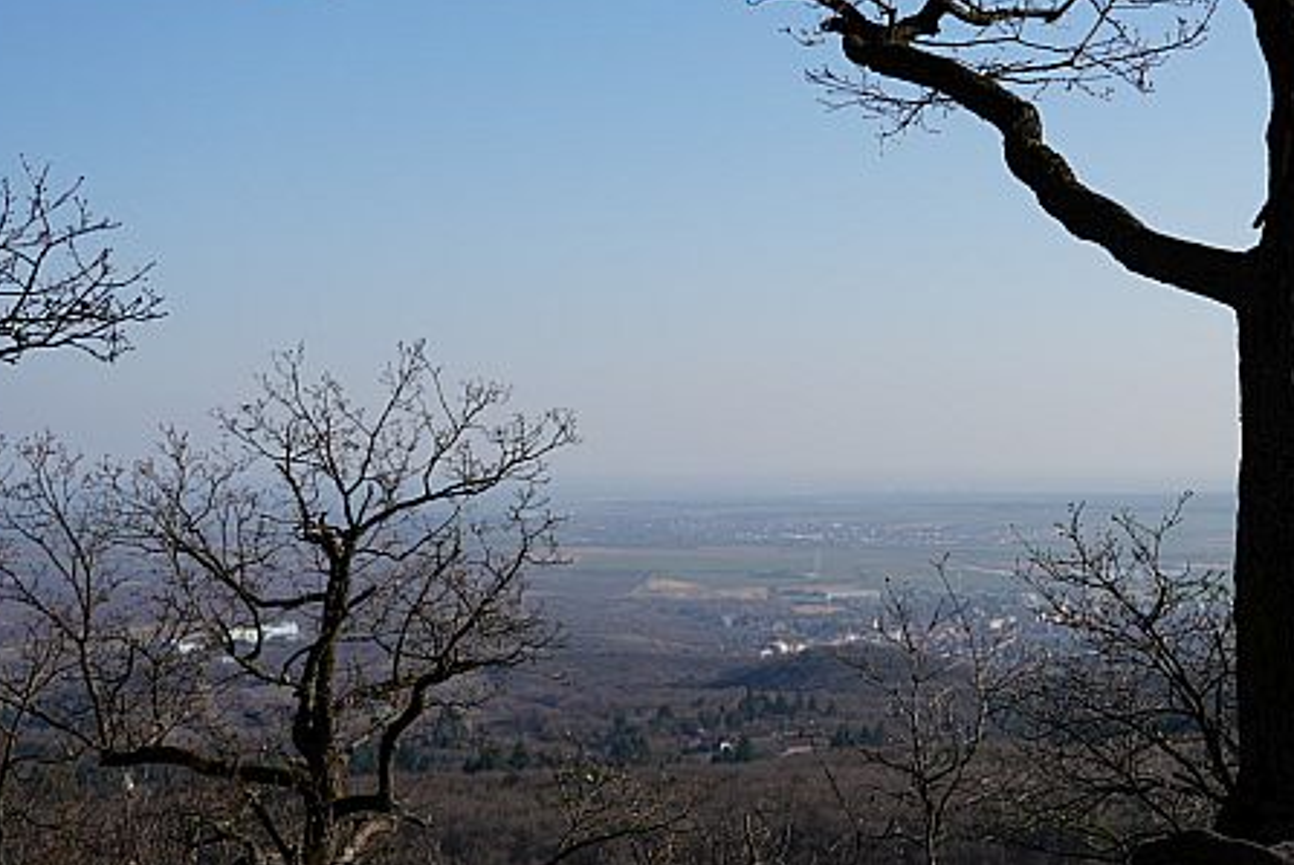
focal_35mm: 59
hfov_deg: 33.5
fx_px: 2123
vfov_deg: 23.0
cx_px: 883
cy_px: 464
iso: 100
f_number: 4
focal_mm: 33
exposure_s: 1/640
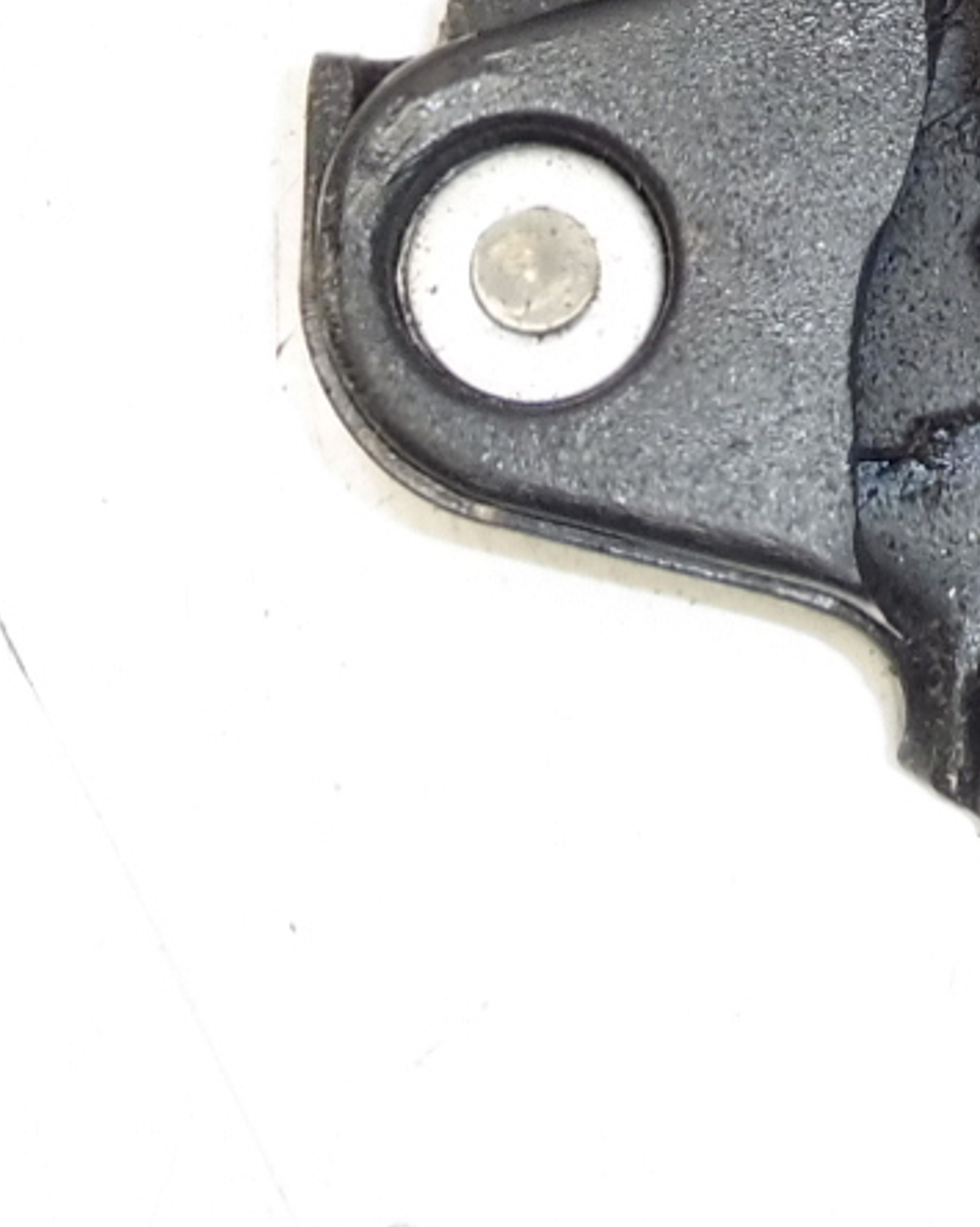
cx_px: 930
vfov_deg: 13.6
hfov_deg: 11.3
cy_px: -506
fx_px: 4896
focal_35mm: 135
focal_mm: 5.4
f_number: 4
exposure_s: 1/160
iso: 200
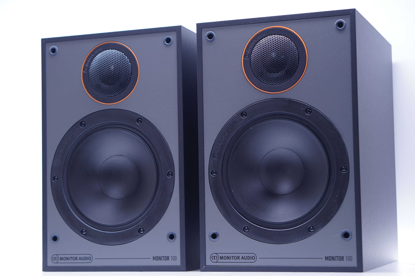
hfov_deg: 27.0
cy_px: 138
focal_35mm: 75
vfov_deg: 18.1
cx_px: 208
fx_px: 864
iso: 200
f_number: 3.2
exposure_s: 1/60
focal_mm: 50
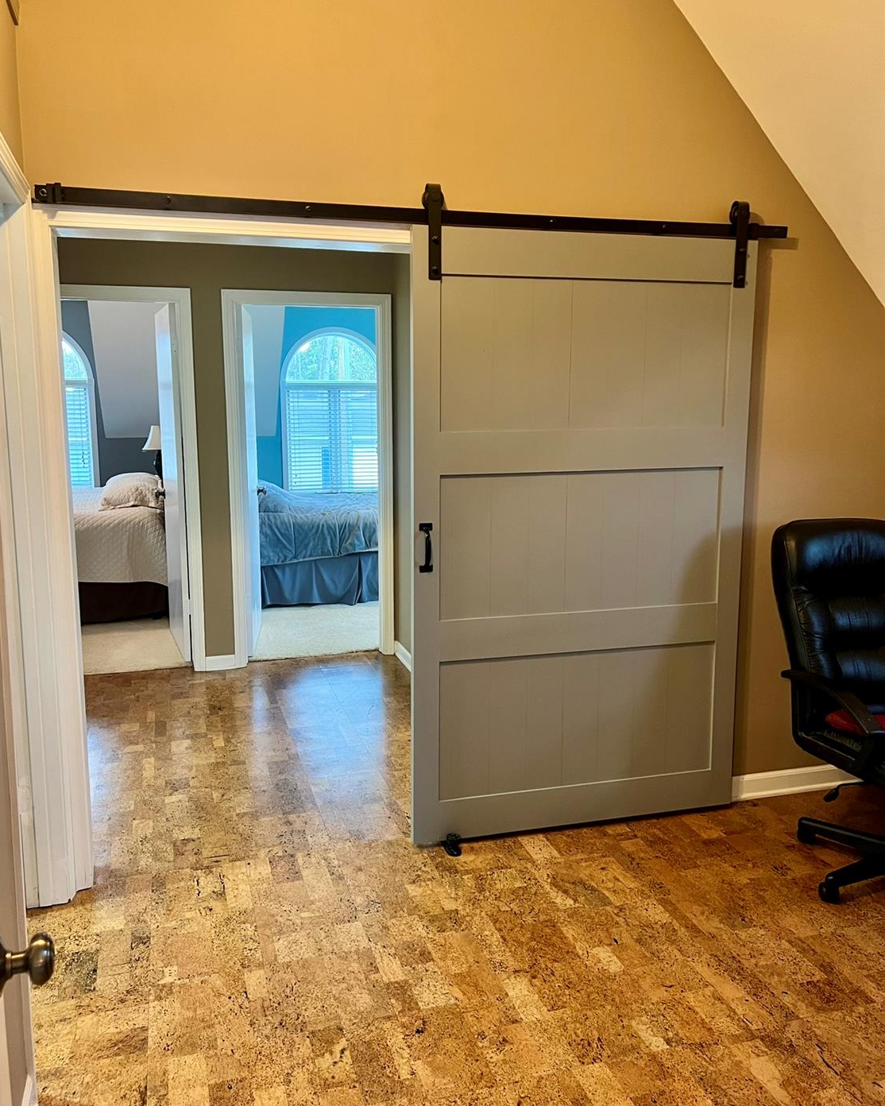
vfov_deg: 62.2
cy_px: 545
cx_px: 428
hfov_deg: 51.5
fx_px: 917
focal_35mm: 28
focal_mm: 5.7
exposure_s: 1/60
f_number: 1.5
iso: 320
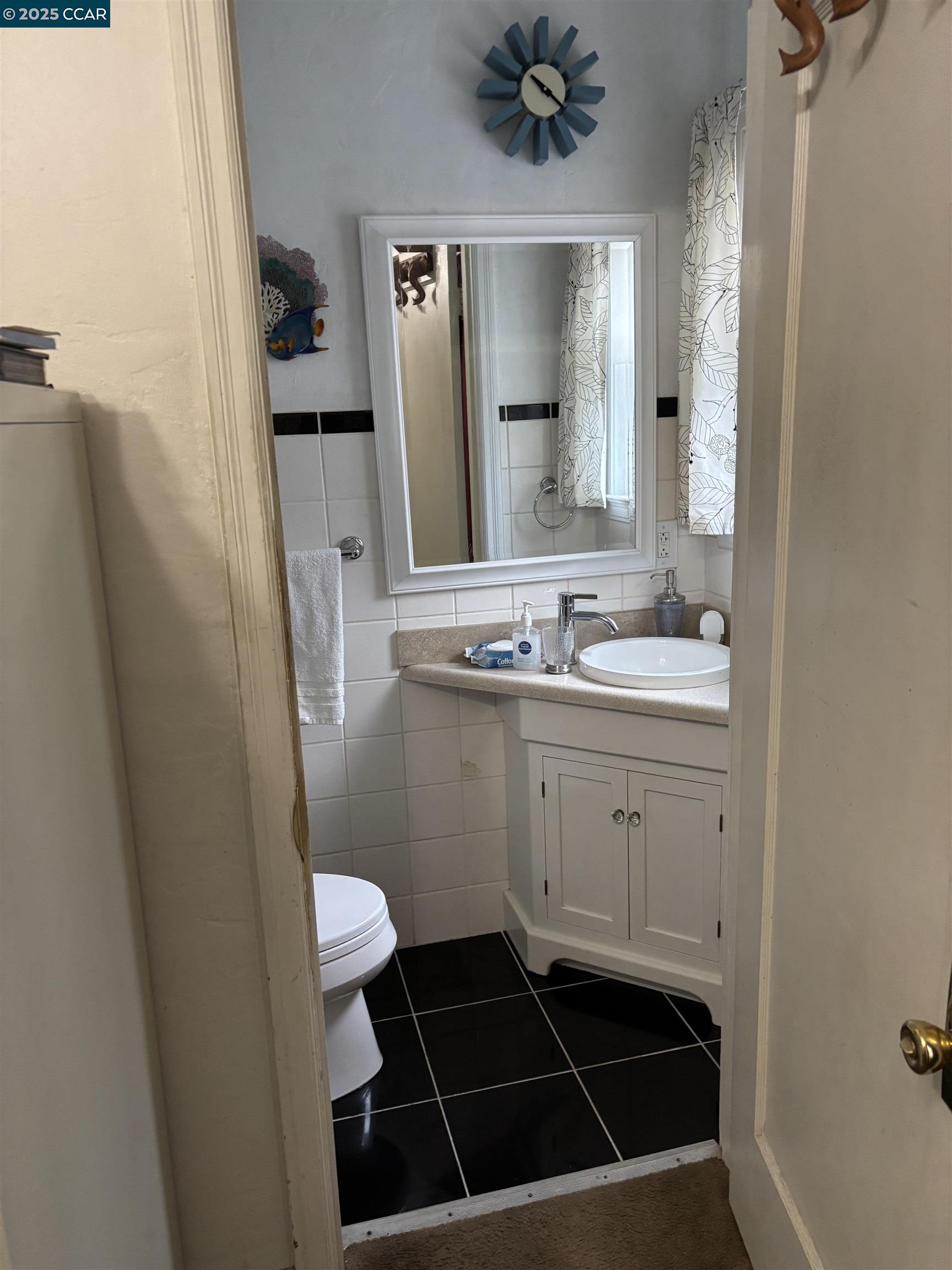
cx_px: 476
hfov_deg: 53.1
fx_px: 953
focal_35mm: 26
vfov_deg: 67.3
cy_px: 635
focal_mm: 5.96
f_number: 1.6
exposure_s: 1/60
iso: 250
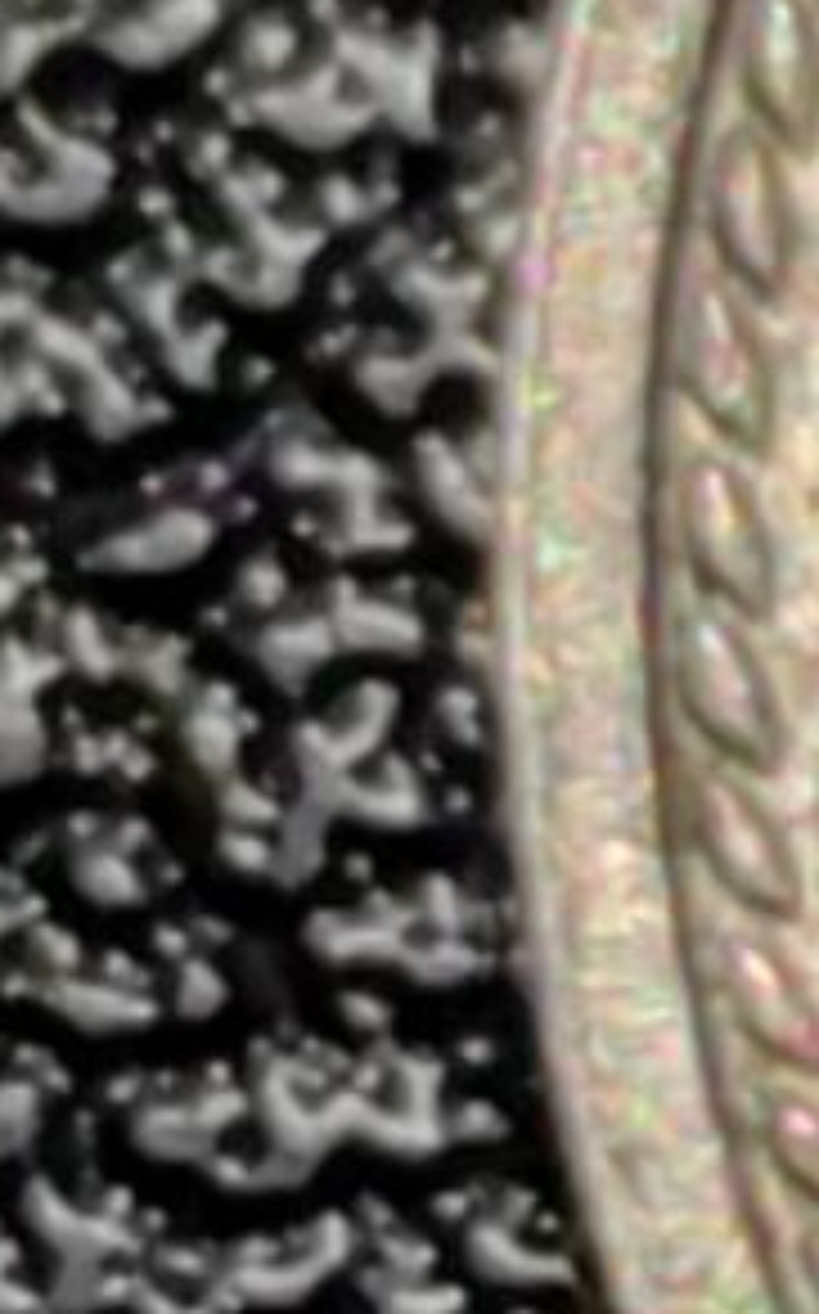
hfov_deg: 2.1
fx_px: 22221
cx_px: 2925
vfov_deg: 3.4
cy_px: 572
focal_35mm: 621
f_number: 2
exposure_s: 1/321
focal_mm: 5.75
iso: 50
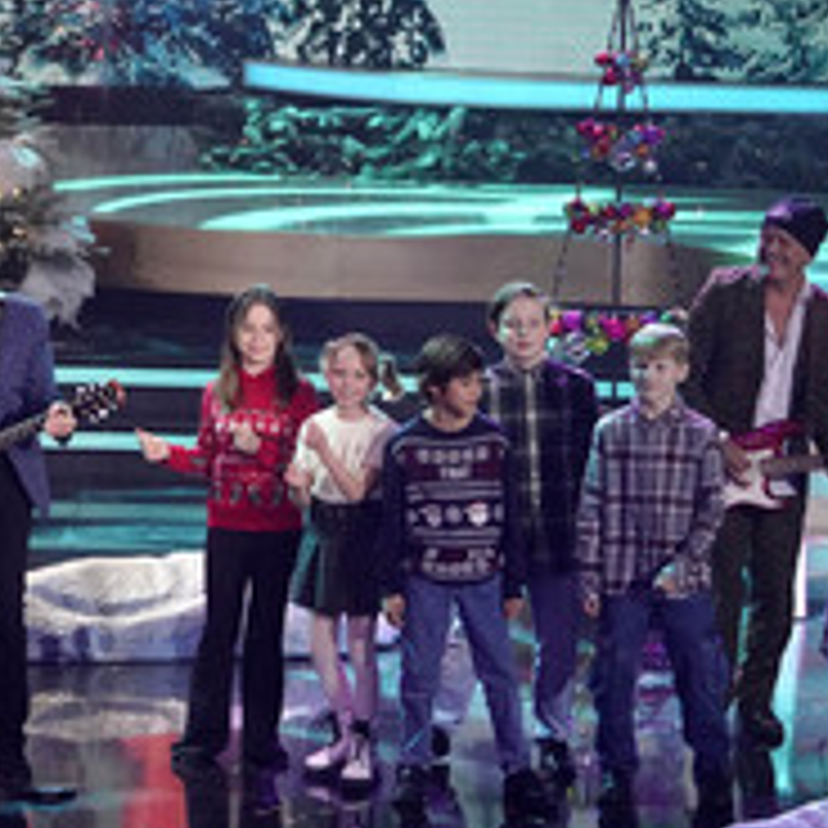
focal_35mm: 219
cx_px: 178
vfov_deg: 8.0
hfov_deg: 8.0
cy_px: 418
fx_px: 5927
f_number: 4
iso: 8000
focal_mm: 105
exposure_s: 1/320
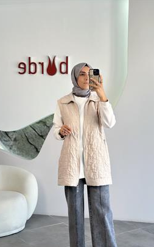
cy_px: 124
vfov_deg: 38.8
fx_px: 349
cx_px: 77
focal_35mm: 52
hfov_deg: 24.9
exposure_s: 1/283
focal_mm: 6.86
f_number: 1.78
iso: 80
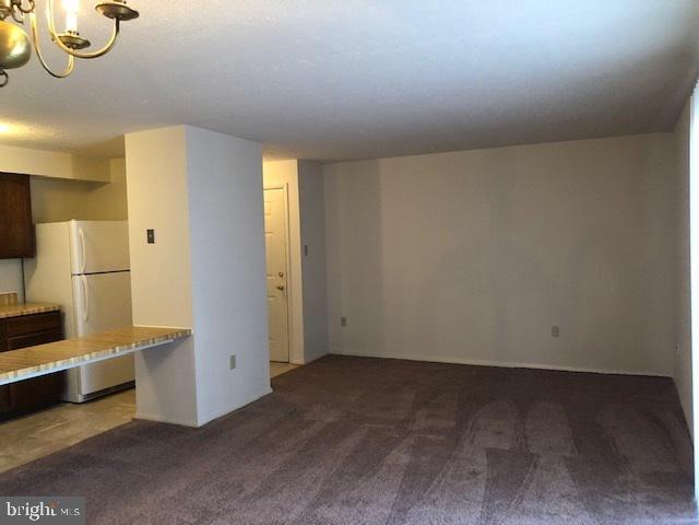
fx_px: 565
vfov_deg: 49.7
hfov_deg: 63.4
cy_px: 262
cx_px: 350
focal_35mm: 28
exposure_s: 1/15
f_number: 1.8
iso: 64
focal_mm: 3.99
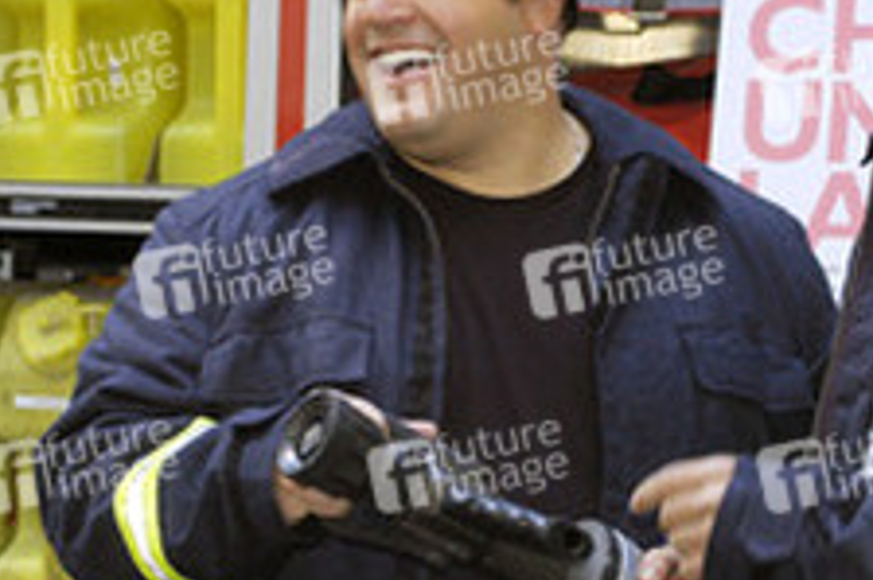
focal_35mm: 211
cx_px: 520
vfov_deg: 6.5
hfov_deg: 9.8
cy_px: 175
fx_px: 5113
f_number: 5.6
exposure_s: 1/125
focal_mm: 70
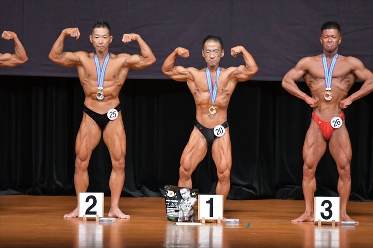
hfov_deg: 7.6
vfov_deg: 5.1
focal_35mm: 270
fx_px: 2796
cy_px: 124
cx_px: 186
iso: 5000
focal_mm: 180
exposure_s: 1/400
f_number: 5.6
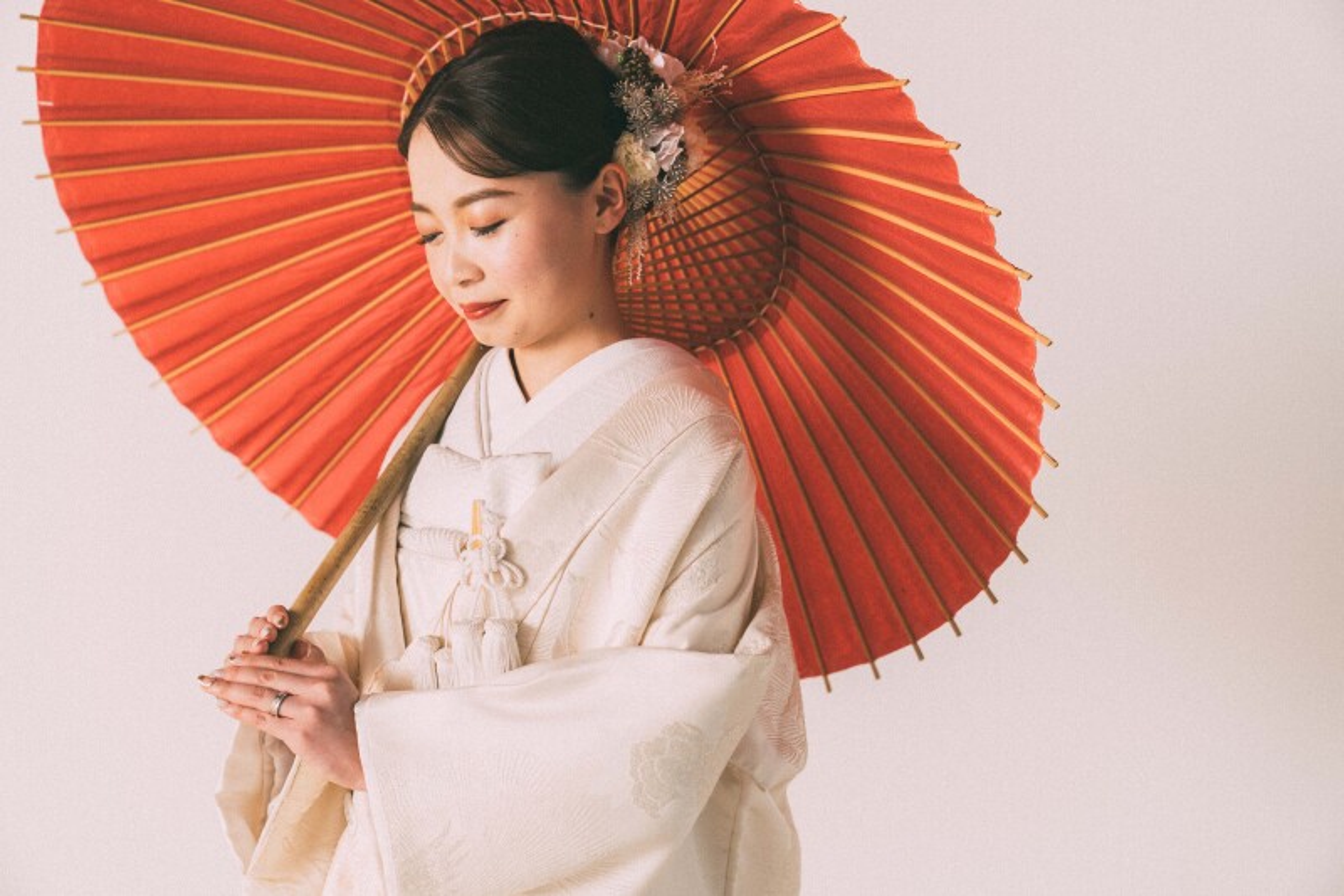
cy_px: 448
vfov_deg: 21.6
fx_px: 2351
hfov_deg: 31.9
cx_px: 672
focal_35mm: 63
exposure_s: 1/100
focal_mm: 63
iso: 500
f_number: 3.5
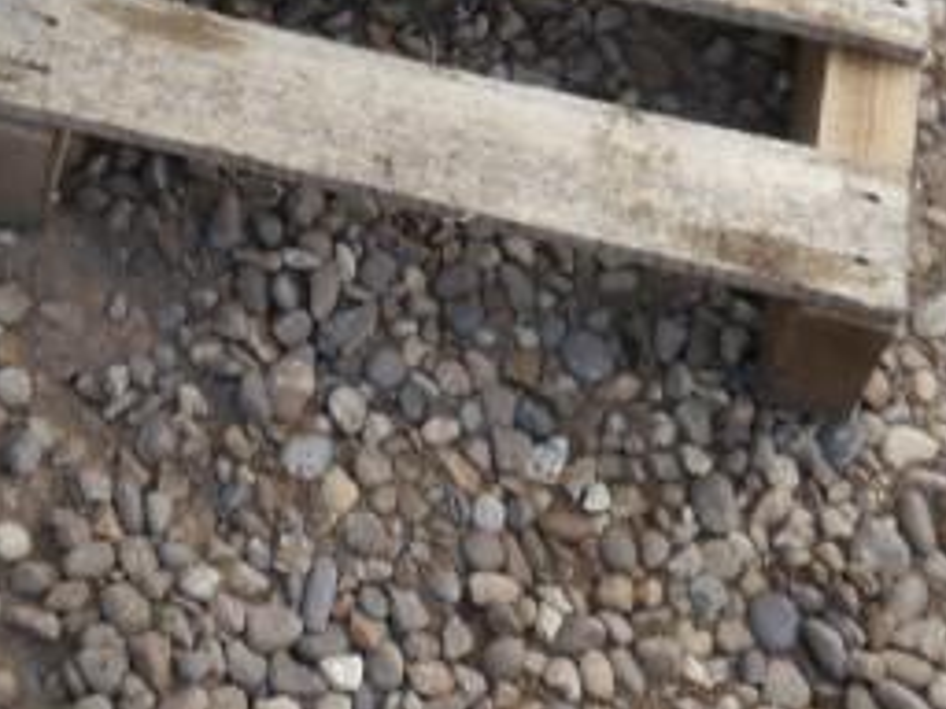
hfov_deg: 17.1
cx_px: -18
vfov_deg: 12.1
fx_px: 3061
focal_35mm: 112
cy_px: -580
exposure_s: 1/200
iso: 160
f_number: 5
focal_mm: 14
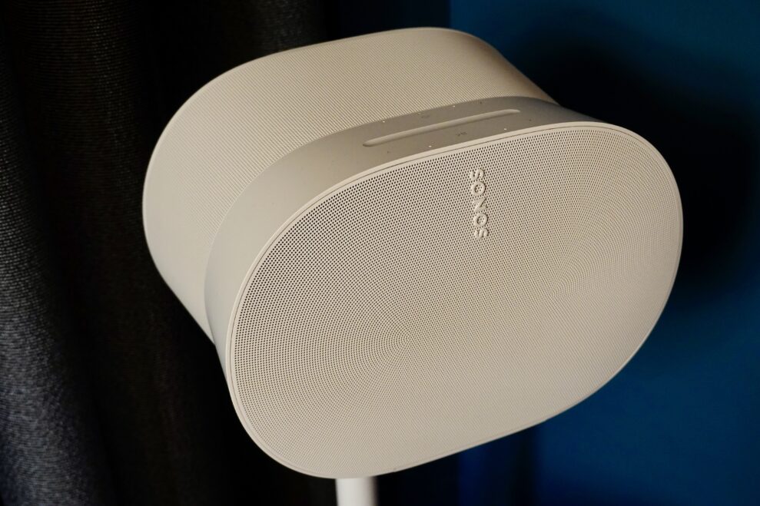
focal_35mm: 50
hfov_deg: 39.6
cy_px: 253
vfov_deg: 27.0
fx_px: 1055
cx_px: 380
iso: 800
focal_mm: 19.03
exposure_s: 1/50
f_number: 4
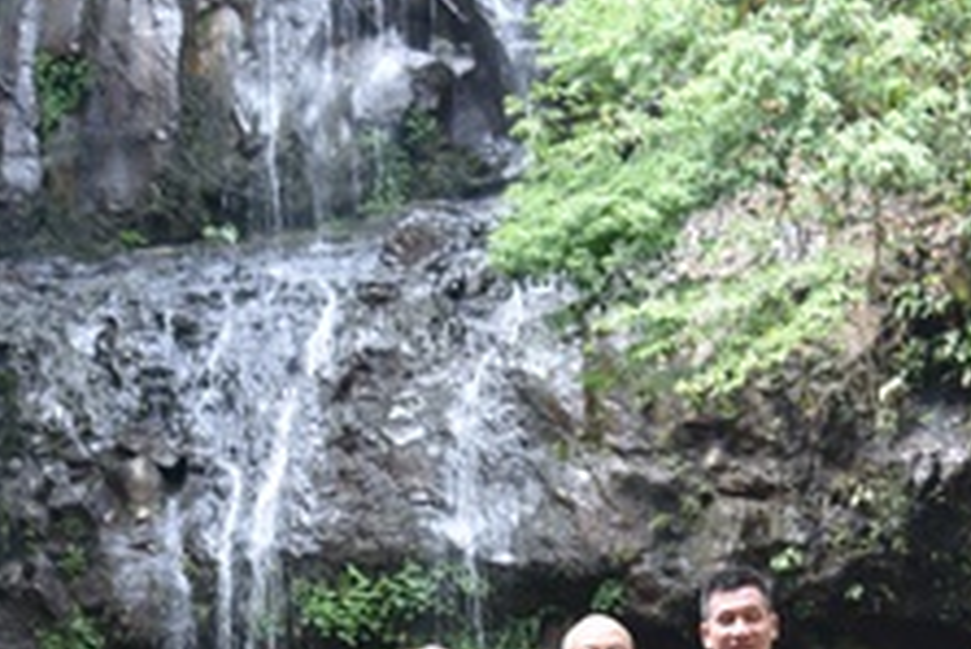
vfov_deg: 13.1
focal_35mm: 102
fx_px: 2753
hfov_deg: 20.0
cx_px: 562
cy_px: 740
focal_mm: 35
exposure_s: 1/80
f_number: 4
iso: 400
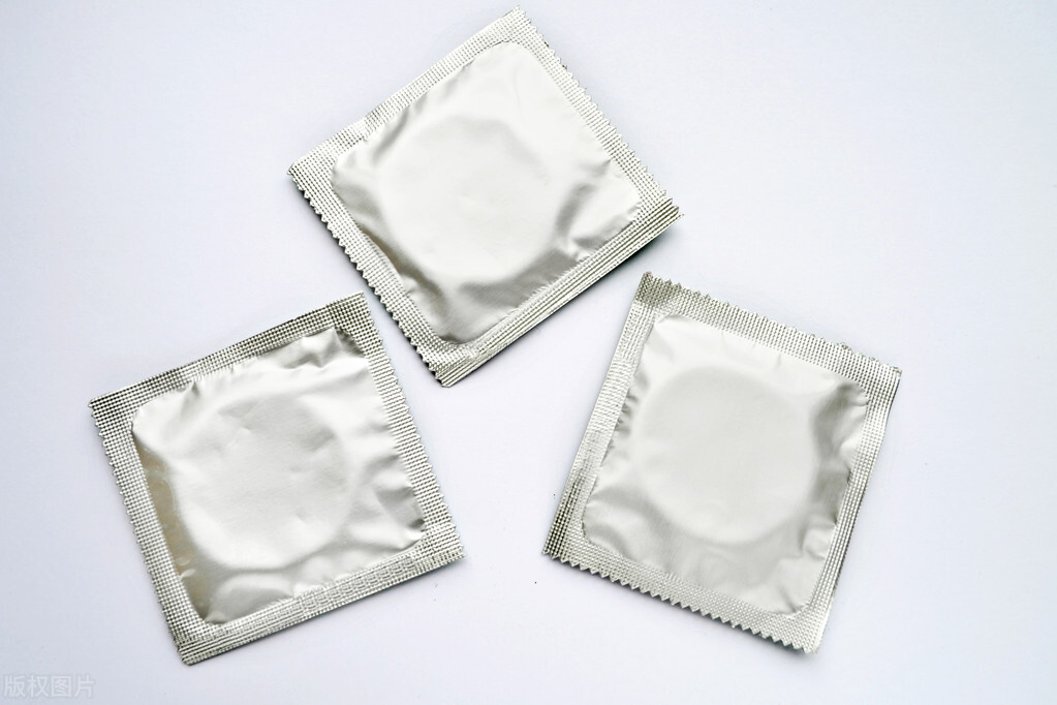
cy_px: 352
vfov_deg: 43.6
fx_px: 881
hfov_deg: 61.9
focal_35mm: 30
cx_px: 528
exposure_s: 1/160
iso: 100
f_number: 6.3
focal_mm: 20
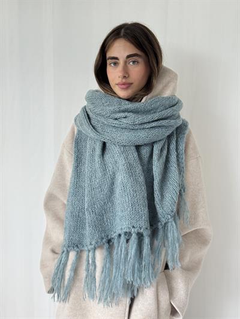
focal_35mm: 48
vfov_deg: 39.6
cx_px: 120
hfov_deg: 30.3
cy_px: 160
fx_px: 444
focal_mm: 6.76
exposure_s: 1/111
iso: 100
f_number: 1.78
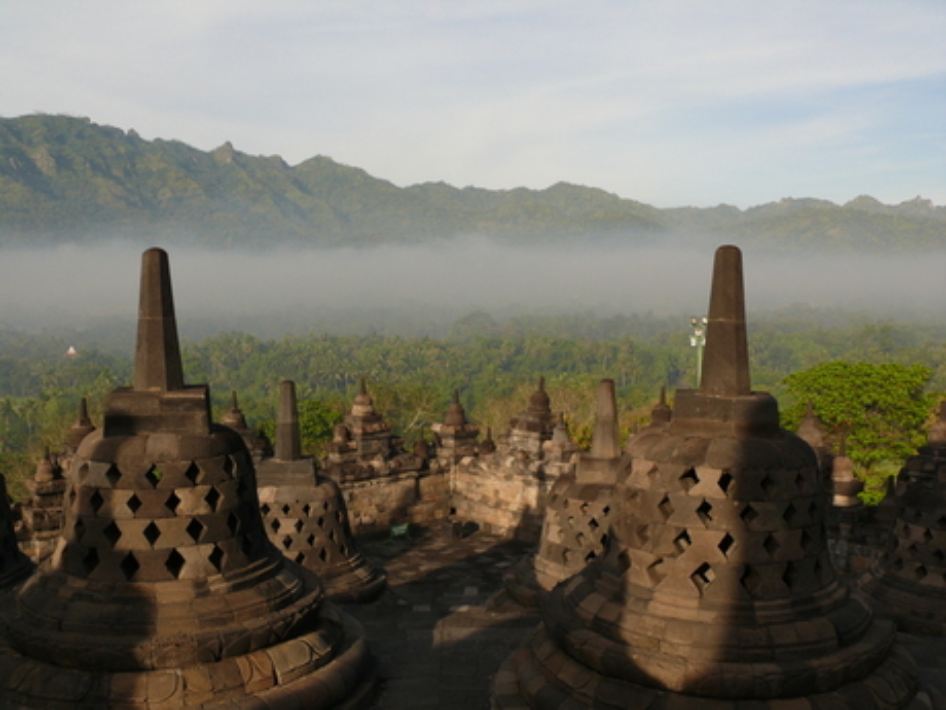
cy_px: 355
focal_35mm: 35
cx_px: 473
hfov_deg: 52.6
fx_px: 956
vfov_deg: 40.7
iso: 100
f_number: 5.6
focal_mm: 7.4
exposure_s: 1/400
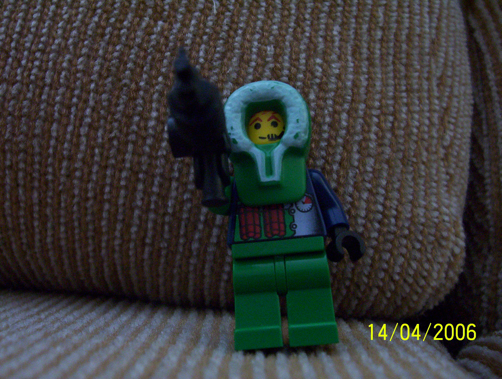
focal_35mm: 43
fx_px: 625
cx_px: 251
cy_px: 190
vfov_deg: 33.7
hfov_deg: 43.8
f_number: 2.73
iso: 200
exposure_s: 1/8
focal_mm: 5.77
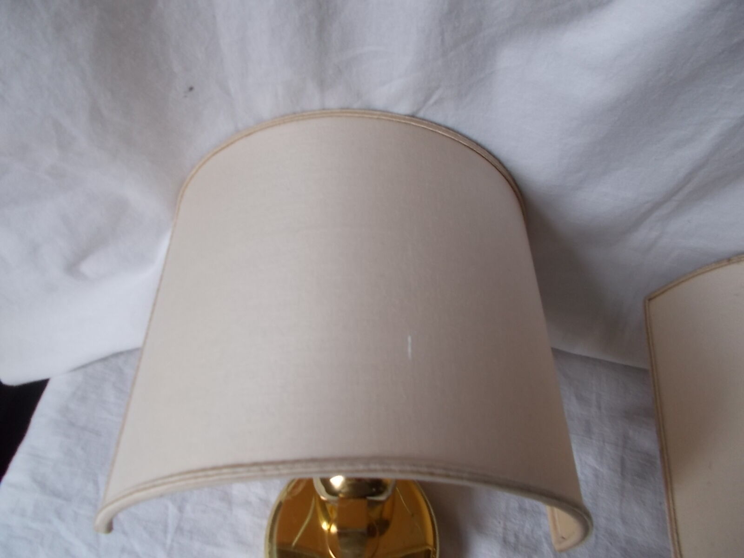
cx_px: 372
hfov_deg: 67.3
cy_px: 279
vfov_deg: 53.1
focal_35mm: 26
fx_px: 559
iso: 160
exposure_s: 1/25
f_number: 3.2
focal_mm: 4.6
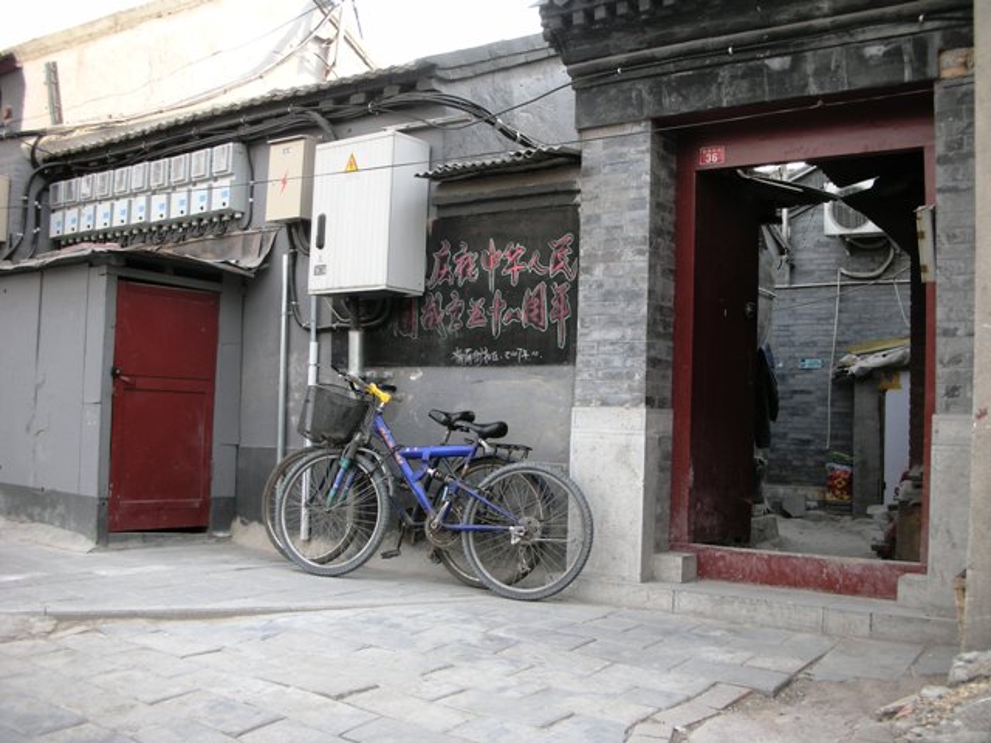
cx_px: 496
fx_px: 1002
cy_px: 372
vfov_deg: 40.7
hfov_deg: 52.6
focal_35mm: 35
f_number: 2.8
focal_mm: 5.8
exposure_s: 1/72.2
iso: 50
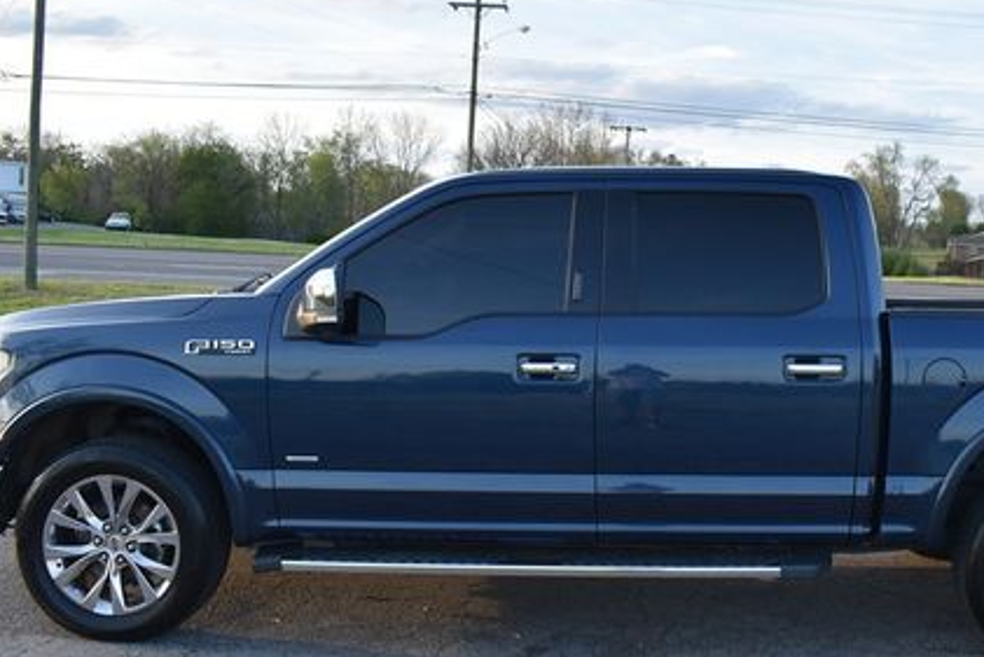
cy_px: 317
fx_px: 1121
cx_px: 666
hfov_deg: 46.6
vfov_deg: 32.7
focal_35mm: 41
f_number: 5.6
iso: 400
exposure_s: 1/250
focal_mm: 18
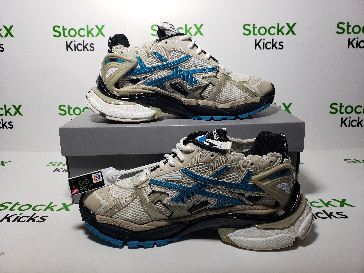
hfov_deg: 67.3
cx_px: 182
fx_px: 273
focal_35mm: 26
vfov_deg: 53.1
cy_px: 136
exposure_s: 1/205
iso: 50
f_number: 2.4
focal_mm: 4.3
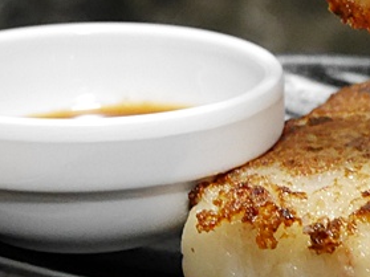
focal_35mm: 155
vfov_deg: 9.4
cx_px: 408
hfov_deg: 12.5
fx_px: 1656
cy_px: -47
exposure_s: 1/60
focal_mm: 18
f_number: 4
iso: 3200
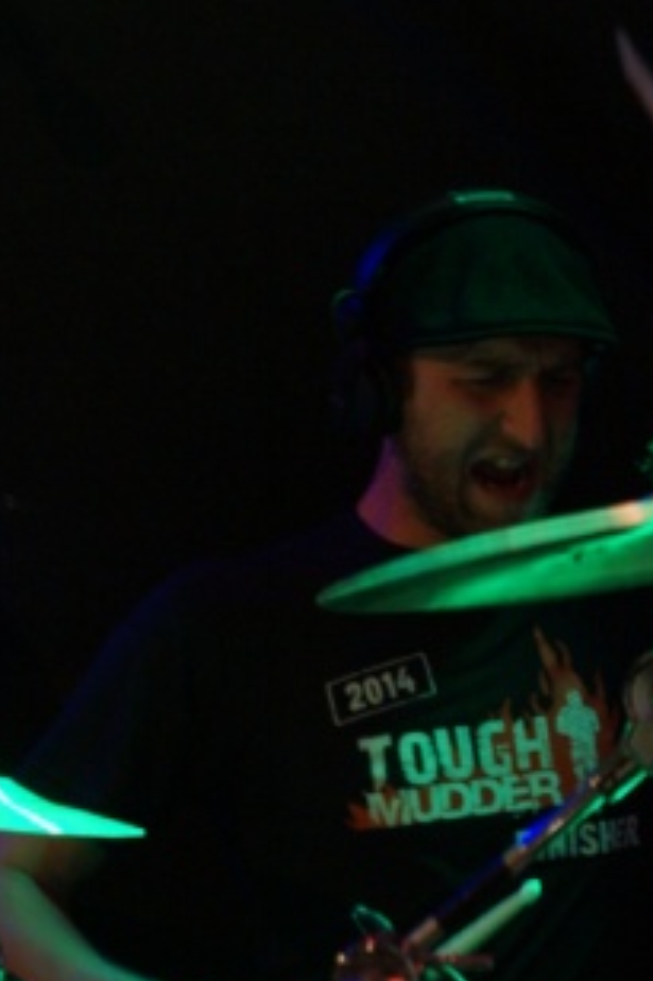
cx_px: 462
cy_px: 510
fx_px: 3568
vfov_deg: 15.7
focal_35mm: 131
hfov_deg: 10.4
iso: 3200
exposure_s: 1/60
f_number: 5
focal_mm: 60
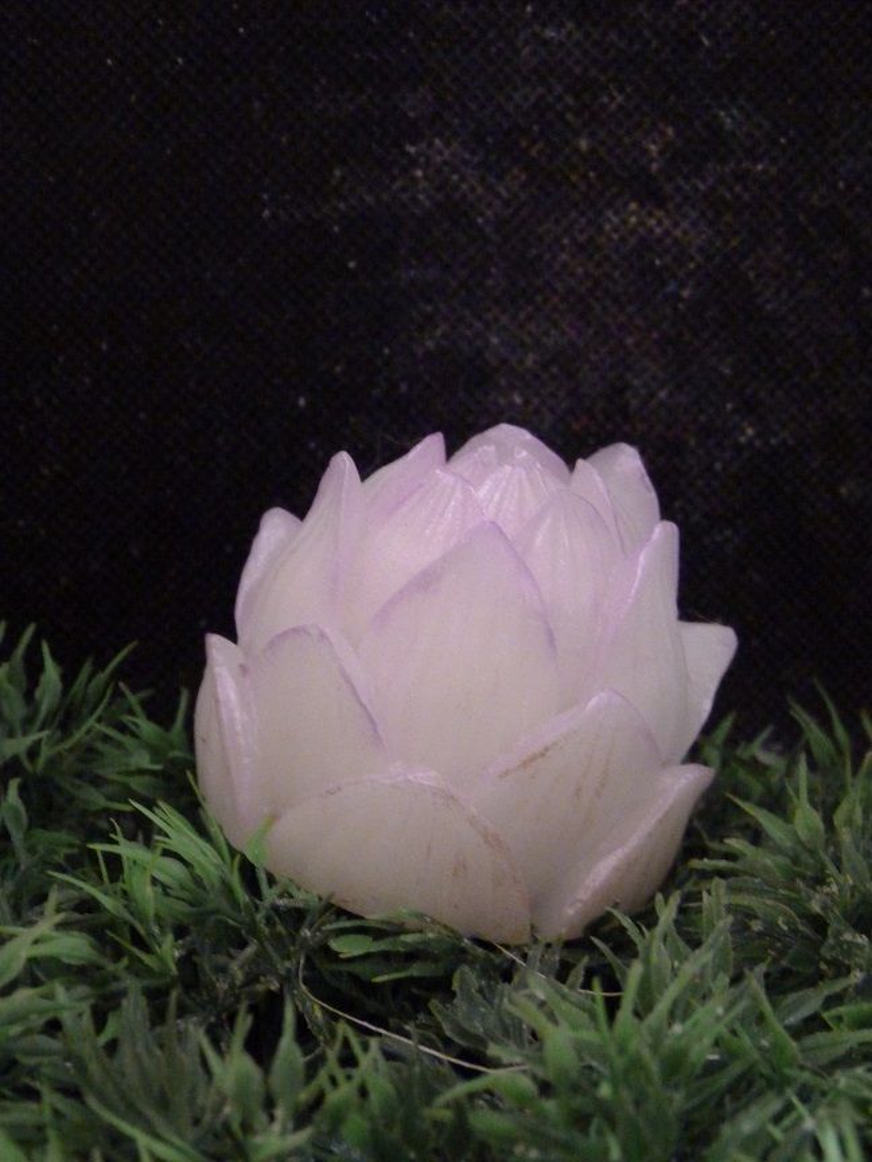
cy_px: 581
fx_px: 2418
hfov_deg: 20.4
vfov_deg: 27.0
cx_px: 436
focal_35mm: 72
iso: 800
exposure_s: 1/13
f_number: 3.3
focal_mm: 12.9
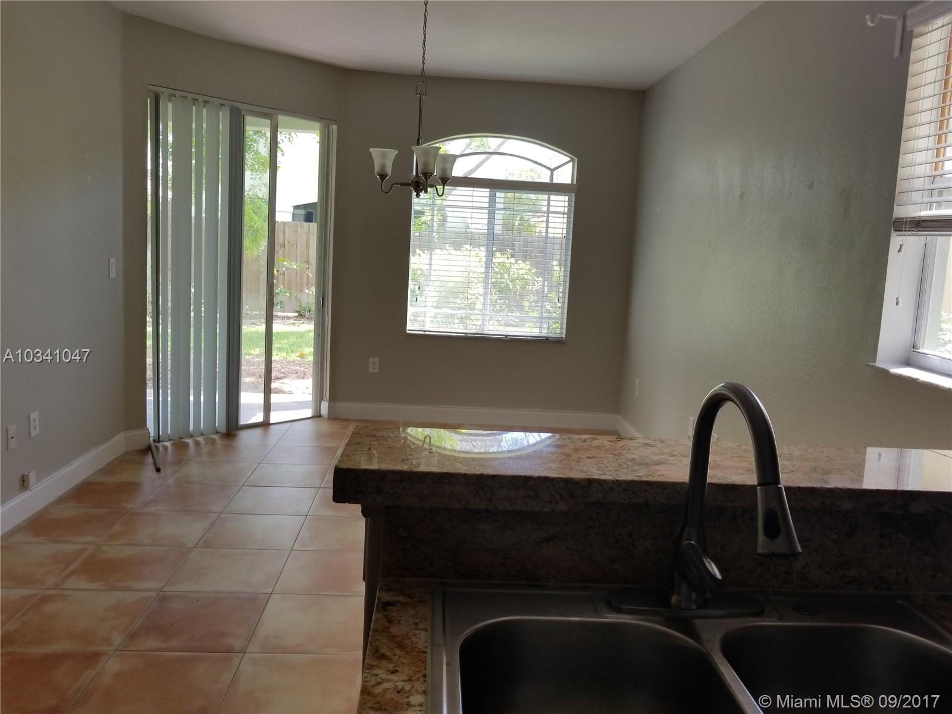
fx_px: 715
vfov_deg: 53.1
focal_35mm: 26
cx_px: 476
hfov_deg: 67.3
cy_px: 357
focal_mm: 4.25
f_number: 1.7
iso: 50
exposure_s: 1/255
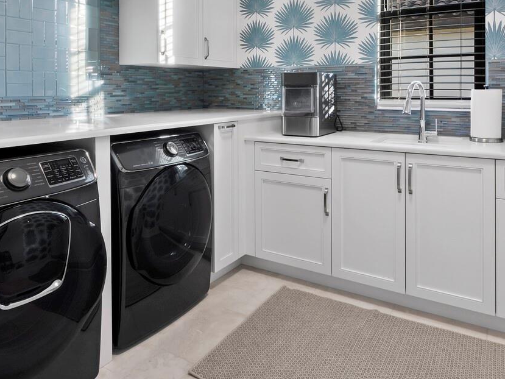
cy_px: 91
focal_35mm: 27
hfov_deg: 65.3
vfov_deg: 49.2
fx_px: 394
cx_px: 246
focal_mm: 7
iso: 250
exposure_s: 1/2
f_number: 10
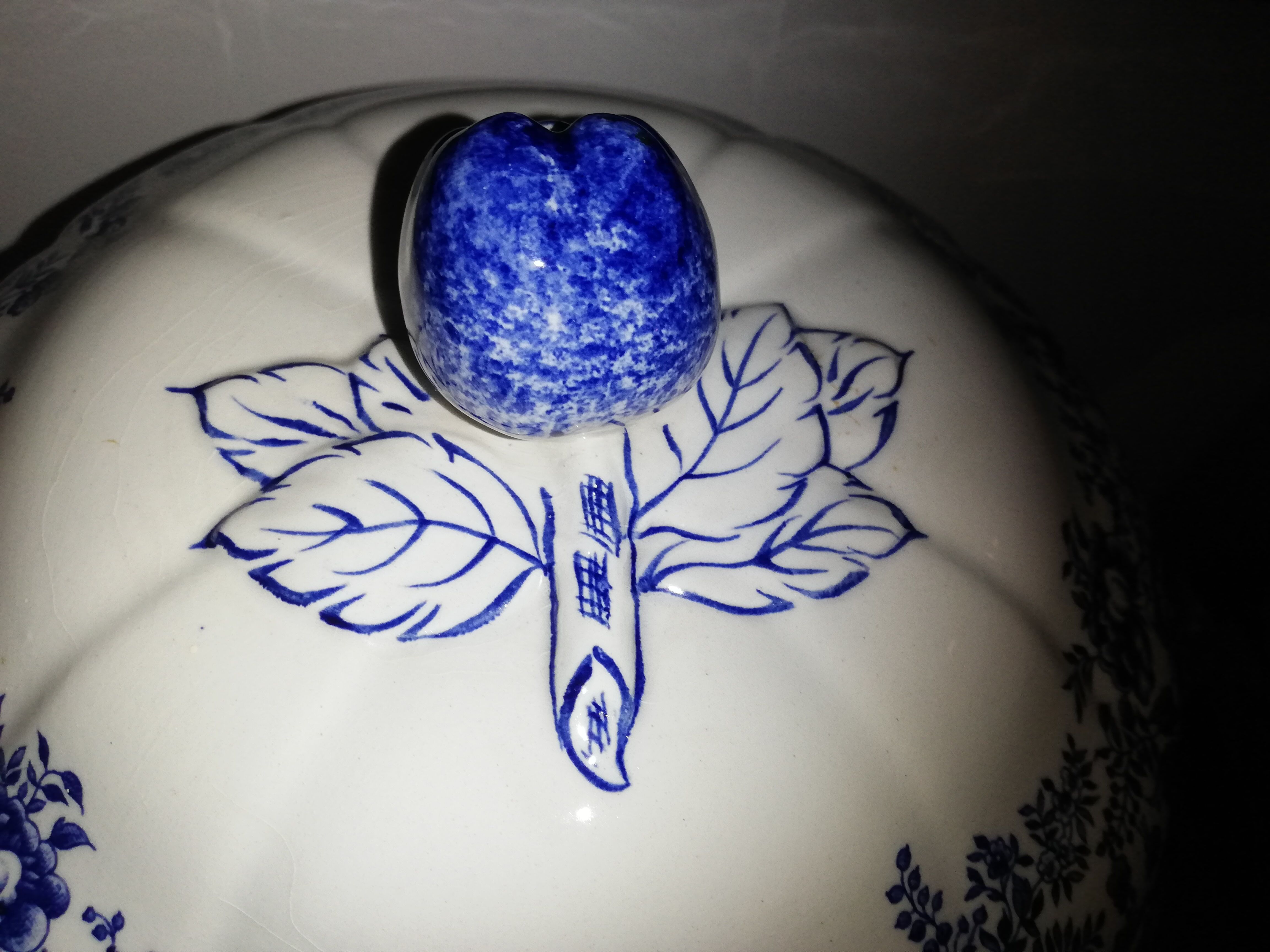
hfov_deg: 67.3
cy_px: 476
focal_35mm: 26
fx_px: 954
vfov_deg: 53.1
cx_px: 635
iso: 200
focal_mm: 3.81
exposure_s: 1/50
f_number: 2.2
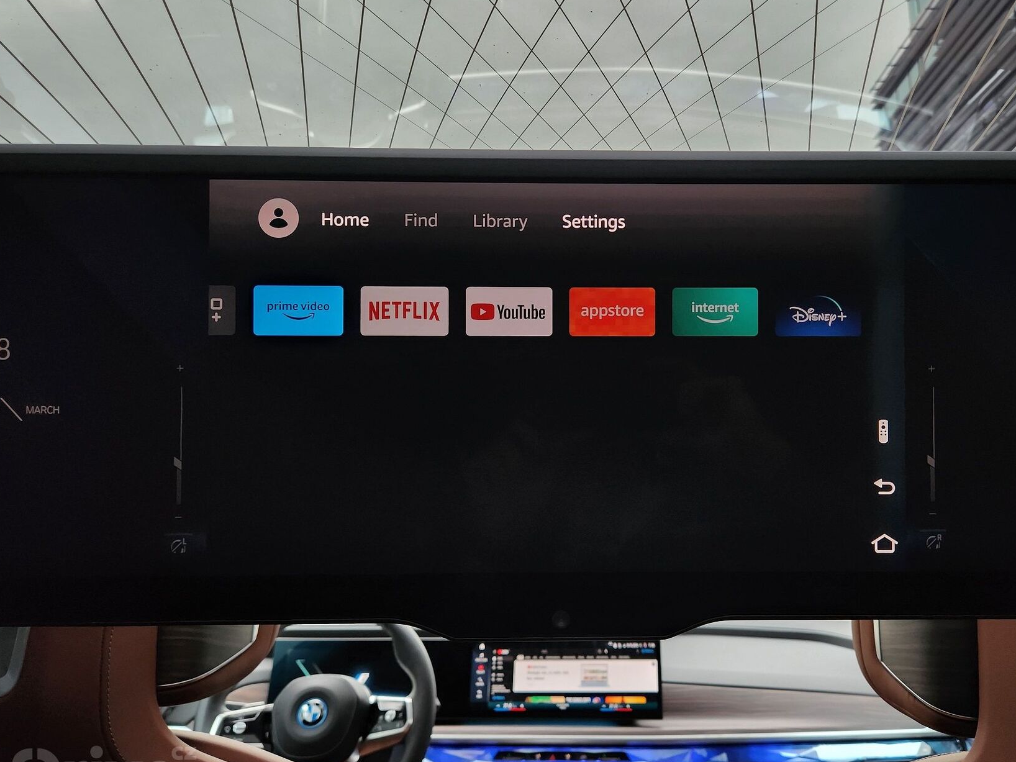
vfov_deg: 51.3
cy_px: 370
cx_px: 587
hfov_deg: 65.0
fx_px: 792
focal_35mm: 27
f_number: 1.8
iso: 160
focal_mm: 5.4
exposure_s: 1/100
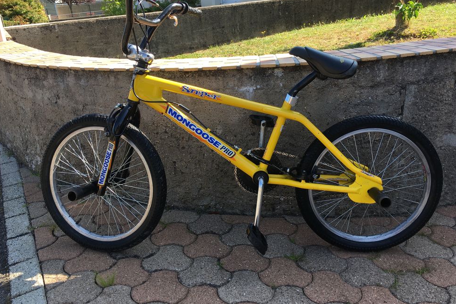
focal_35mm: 31
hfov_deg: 60.3
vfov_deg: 42.3
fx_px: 393
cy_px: 136
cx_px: 229
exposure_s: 1/371
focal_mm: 4.15
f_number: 2.2
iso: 25
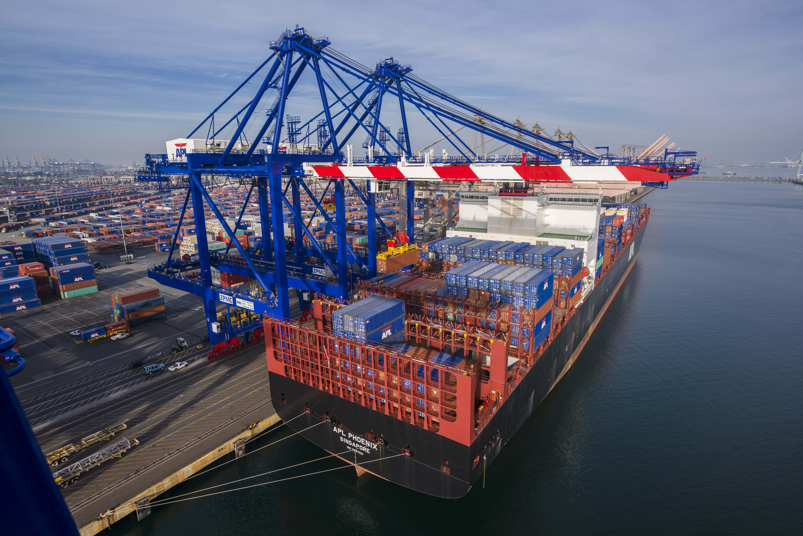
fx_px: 424
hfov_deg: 86.9
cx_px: 402
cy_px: 268
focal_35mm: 19
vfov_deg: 64.6
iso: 200
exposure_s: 1/400
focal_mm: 19
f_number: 8
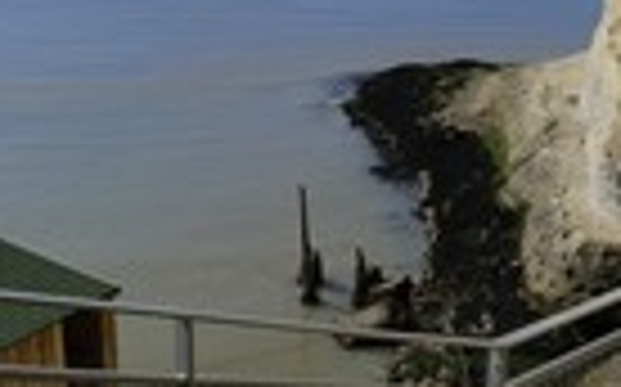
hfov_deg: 36.3
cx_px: 272
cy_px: 207
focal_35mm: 56
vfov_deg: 23.1
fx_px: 947
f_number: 13
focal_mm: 12
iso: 100
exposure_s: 1/180
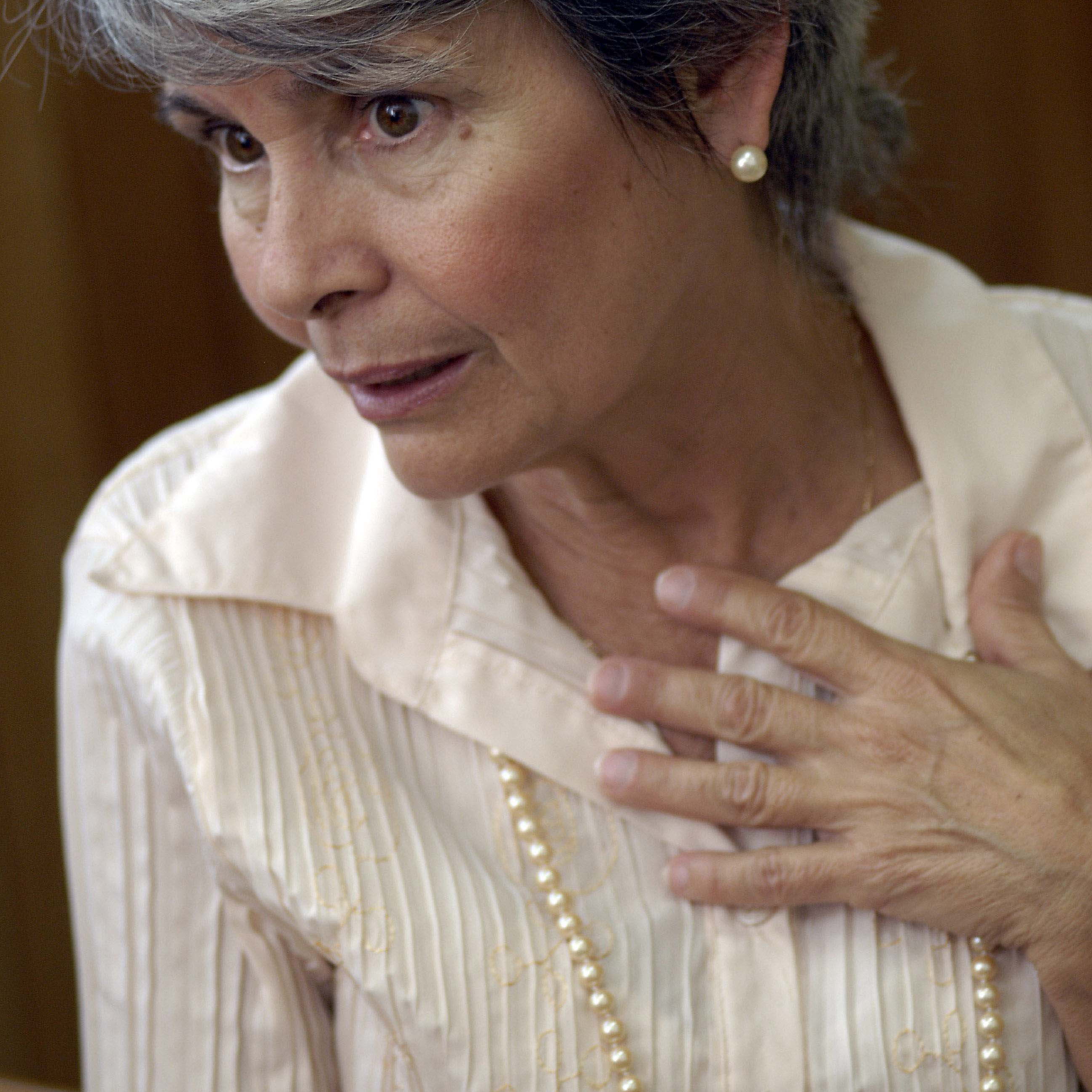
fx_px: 9195
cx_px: 546
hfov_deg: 6.8
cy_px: 340
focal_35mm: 258
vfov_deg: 6.8
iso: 400
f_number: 2.8
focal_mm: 135
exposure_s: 1/200
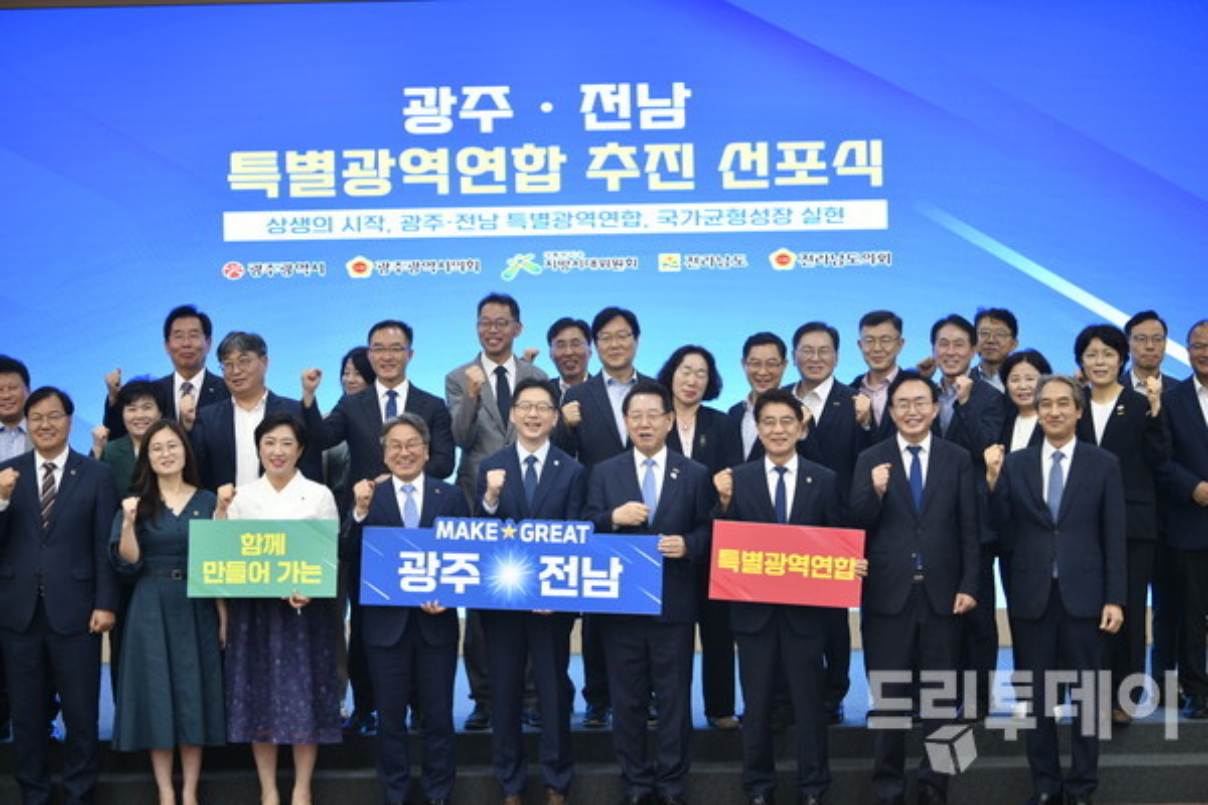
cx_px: 604
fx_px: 2886
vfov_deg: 15.9
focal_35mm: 86
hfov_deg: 23.6
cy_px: 402
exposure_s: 1/100
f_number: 3.2
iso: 500
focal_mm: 86
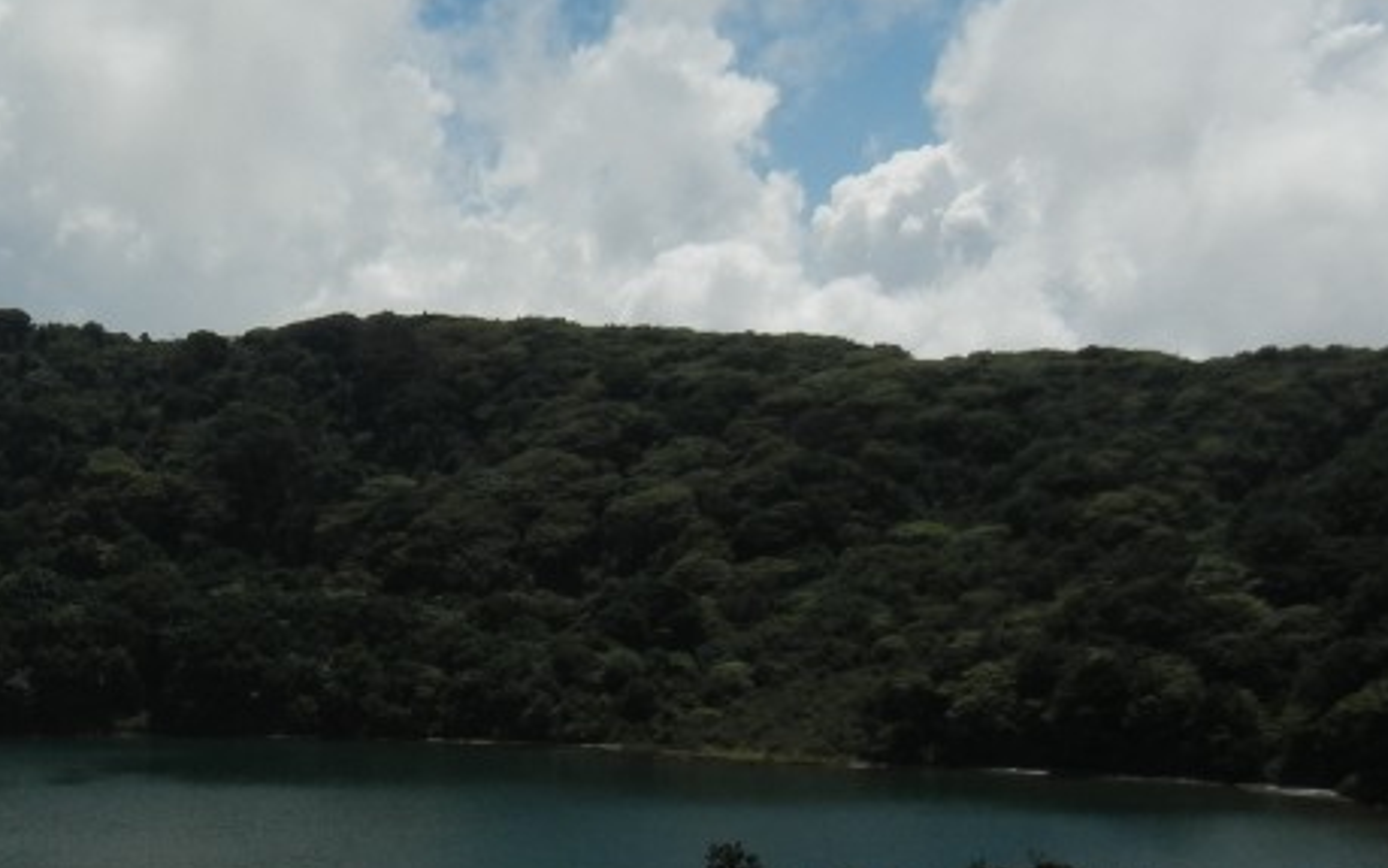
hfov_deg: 27.2
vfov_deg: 18.3
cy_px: 572
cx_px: -24
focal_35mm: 71
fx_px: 2686
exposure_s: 1/1088
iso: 160
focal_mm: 5.4
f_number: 7
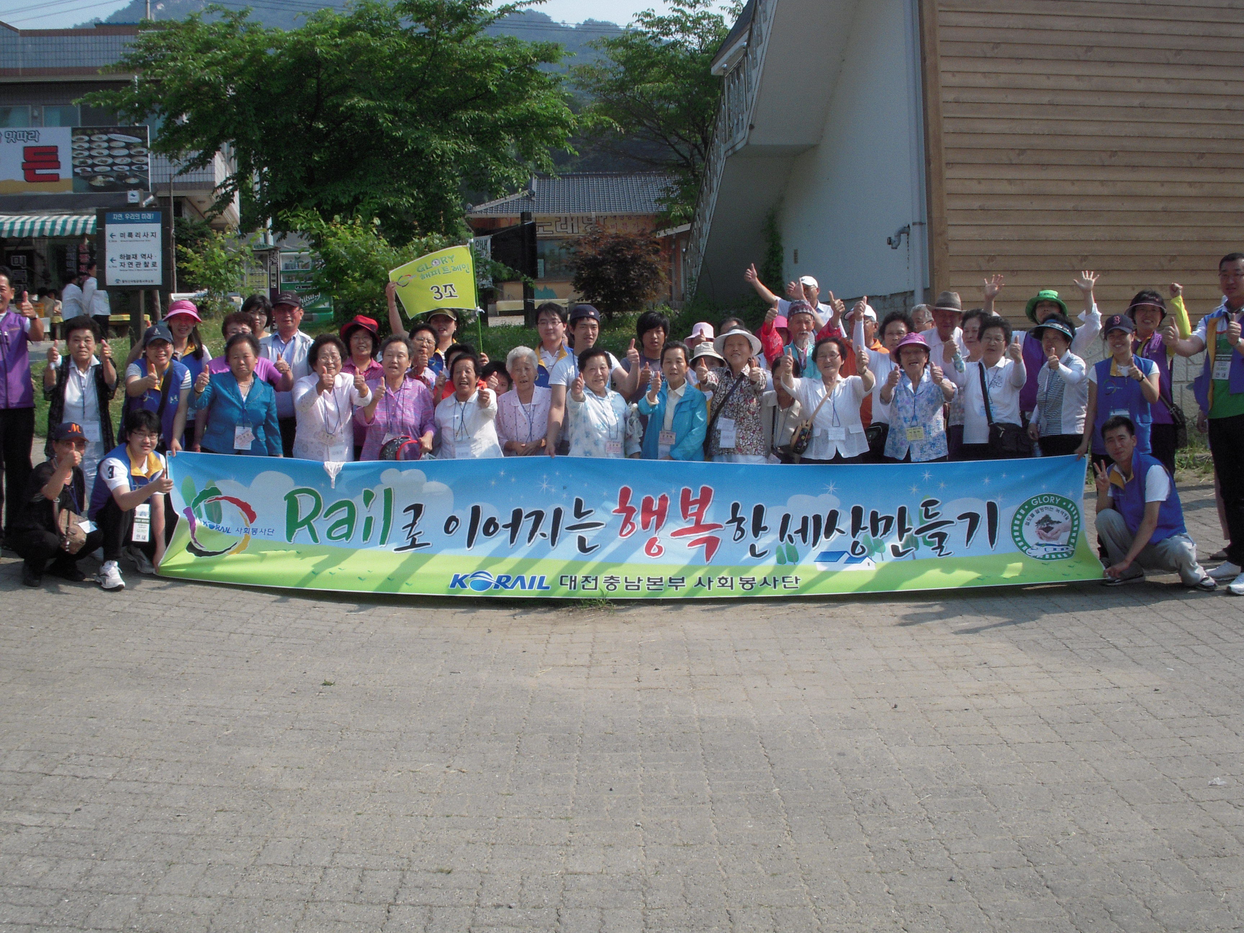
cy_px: 466
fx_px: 1366
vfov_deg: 37.7
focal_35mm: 38
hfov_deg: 49.0
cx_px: 622
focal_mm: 6.3
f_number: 6.6
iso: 100
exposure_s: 1/320
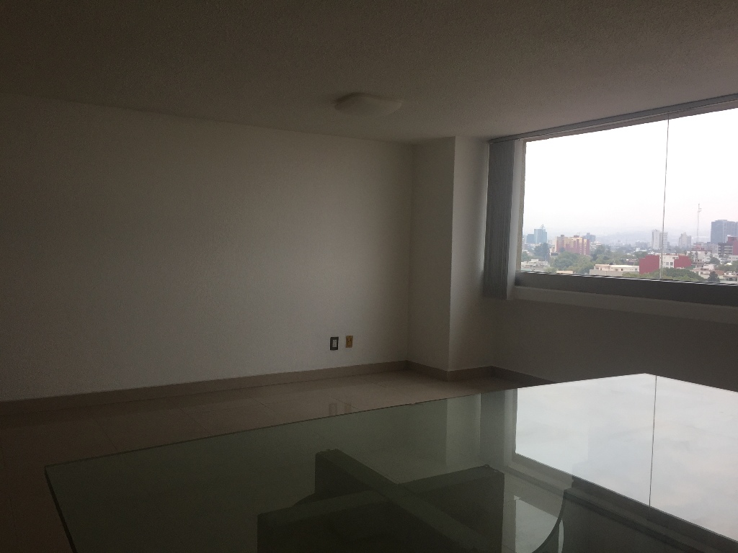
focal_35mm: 29
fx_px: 618
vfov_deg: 48.2
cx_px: 369
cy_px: 276
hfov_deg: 61.7
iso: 32
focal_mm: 4.15
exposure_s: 1/760
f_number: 2.2
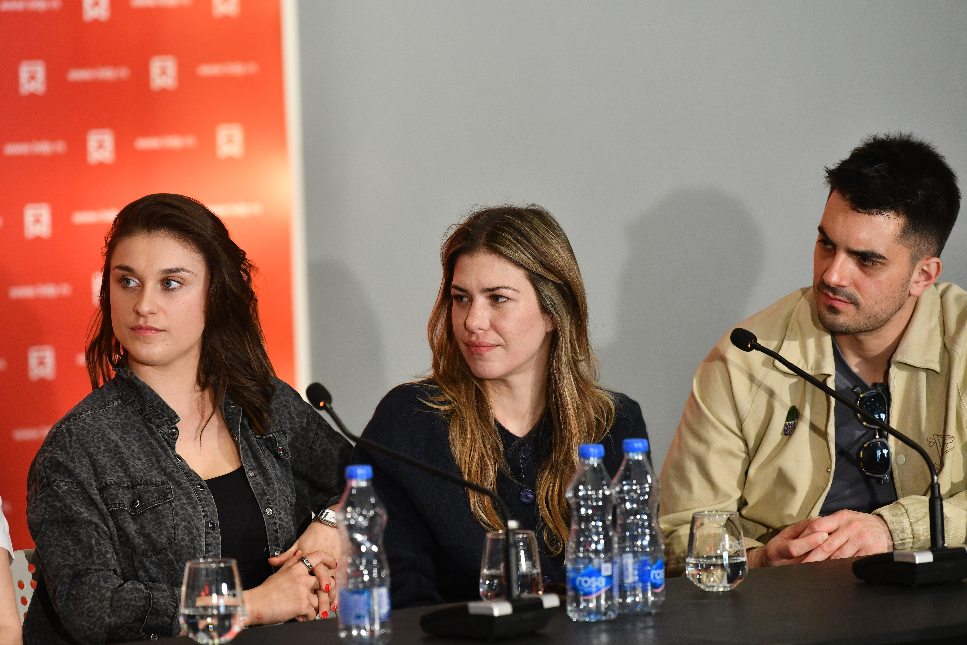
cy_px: 322
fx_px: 5372
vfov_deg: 6.9
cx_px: 484
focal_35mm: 200
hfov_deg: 10.3
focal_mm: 200
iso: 2000
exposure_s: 1/320
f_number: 4
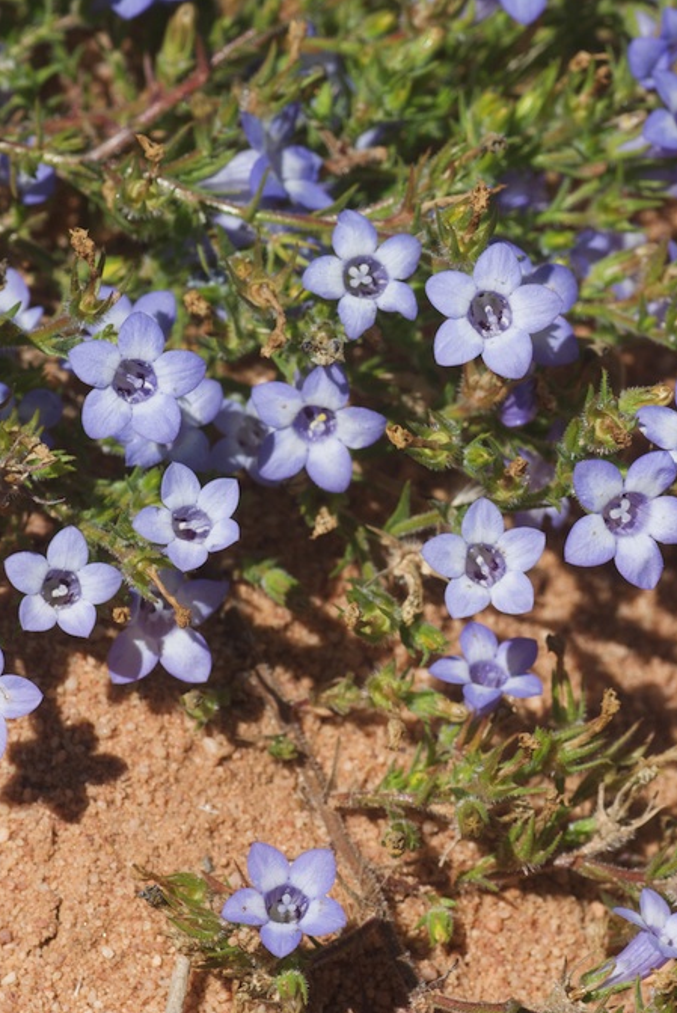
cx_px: 384
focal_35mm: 201
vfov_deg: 10.2
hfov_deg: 6.8
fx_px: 5661
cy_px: 402
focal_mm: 90
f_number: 16
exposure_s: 1/160
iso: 160
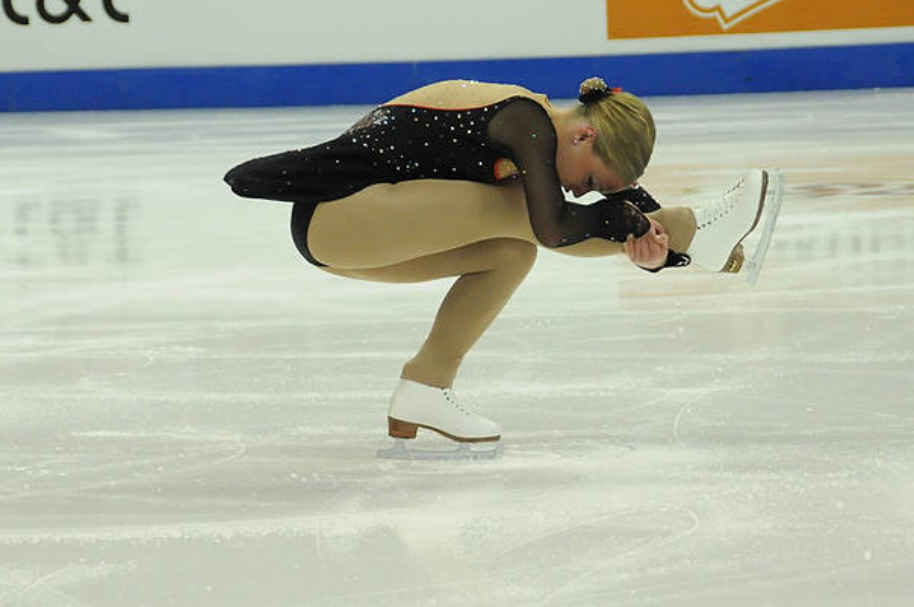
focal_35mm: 209
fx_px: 5291
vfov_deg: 6.6
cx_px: 431
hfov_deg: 9.9
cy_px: 308
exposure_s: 1/1000
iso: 3200
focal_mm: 105
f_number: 5.6
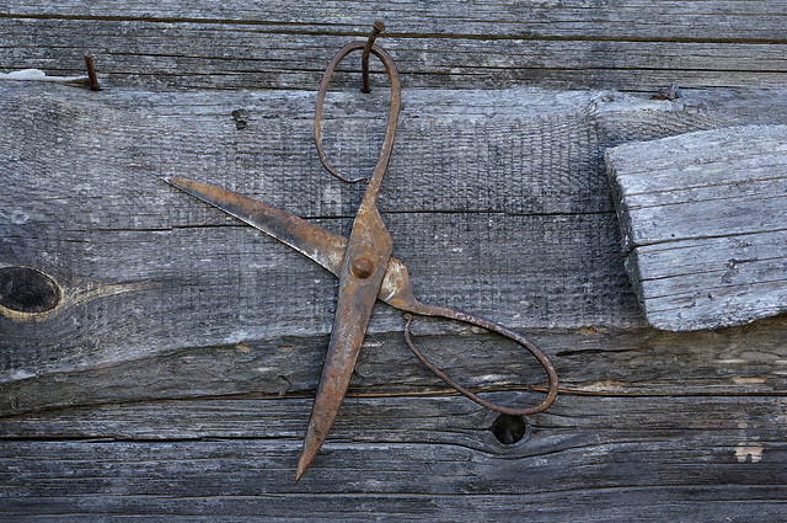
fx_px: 1637
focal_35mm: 75
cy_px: 262
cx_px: 394
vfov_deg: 18.1
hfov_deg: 27.0
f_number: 3.2
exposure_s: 1/160
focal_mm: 50
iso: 100
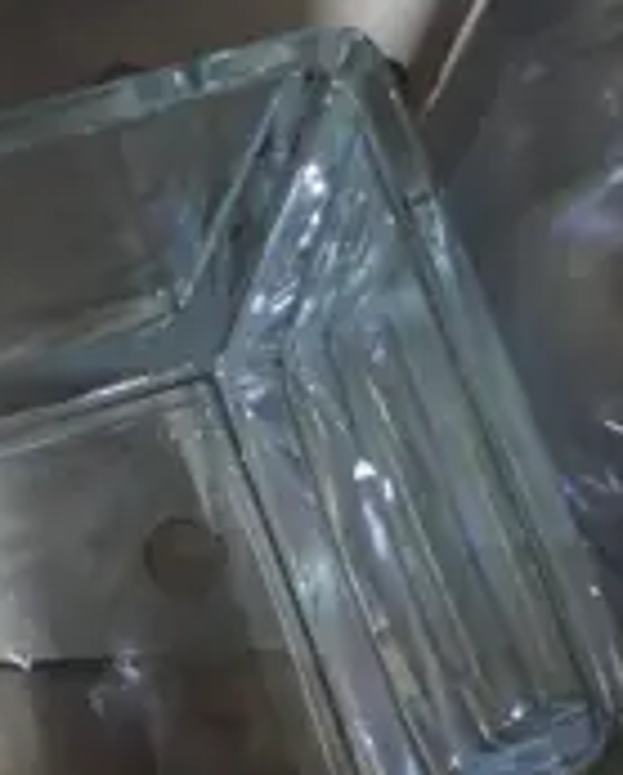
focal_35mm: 196
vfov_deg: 9.5
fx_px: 4506
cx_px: -704
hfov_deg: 7.5
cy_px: -419
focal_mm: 17
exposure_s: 1/60
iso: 640
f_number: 4
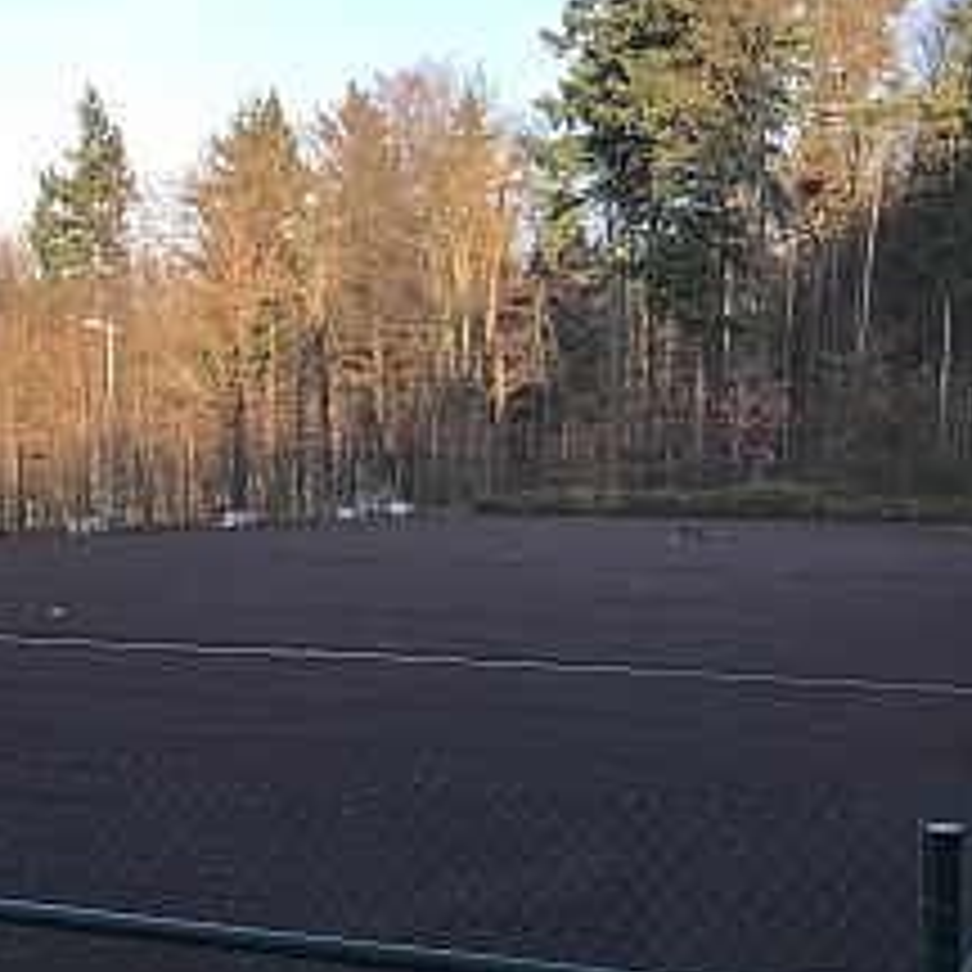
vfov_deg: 31.1
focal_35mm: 55
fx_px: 1747
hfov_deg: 30.9
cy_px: 513
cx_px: 630
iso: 20
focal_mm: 3.99
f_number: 1.8
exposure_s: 1/520
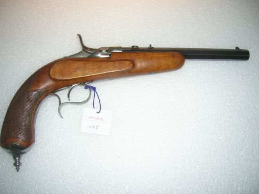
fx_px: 254
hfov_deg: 54.0
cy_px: 97
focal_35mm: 34
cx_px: 130
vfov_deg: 41.8
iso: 50
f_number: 2.9
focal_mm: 5.7
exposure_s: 1/60.1
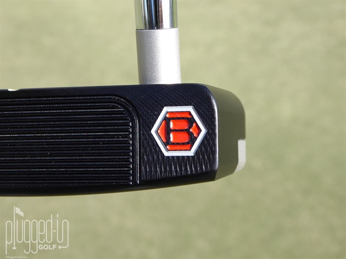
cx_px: 173
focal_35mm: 57
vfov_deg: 25.6
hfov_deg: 33.8
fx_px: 570
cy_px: 130
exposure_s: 1/250
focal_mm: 9.6
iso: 80
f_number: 4.1
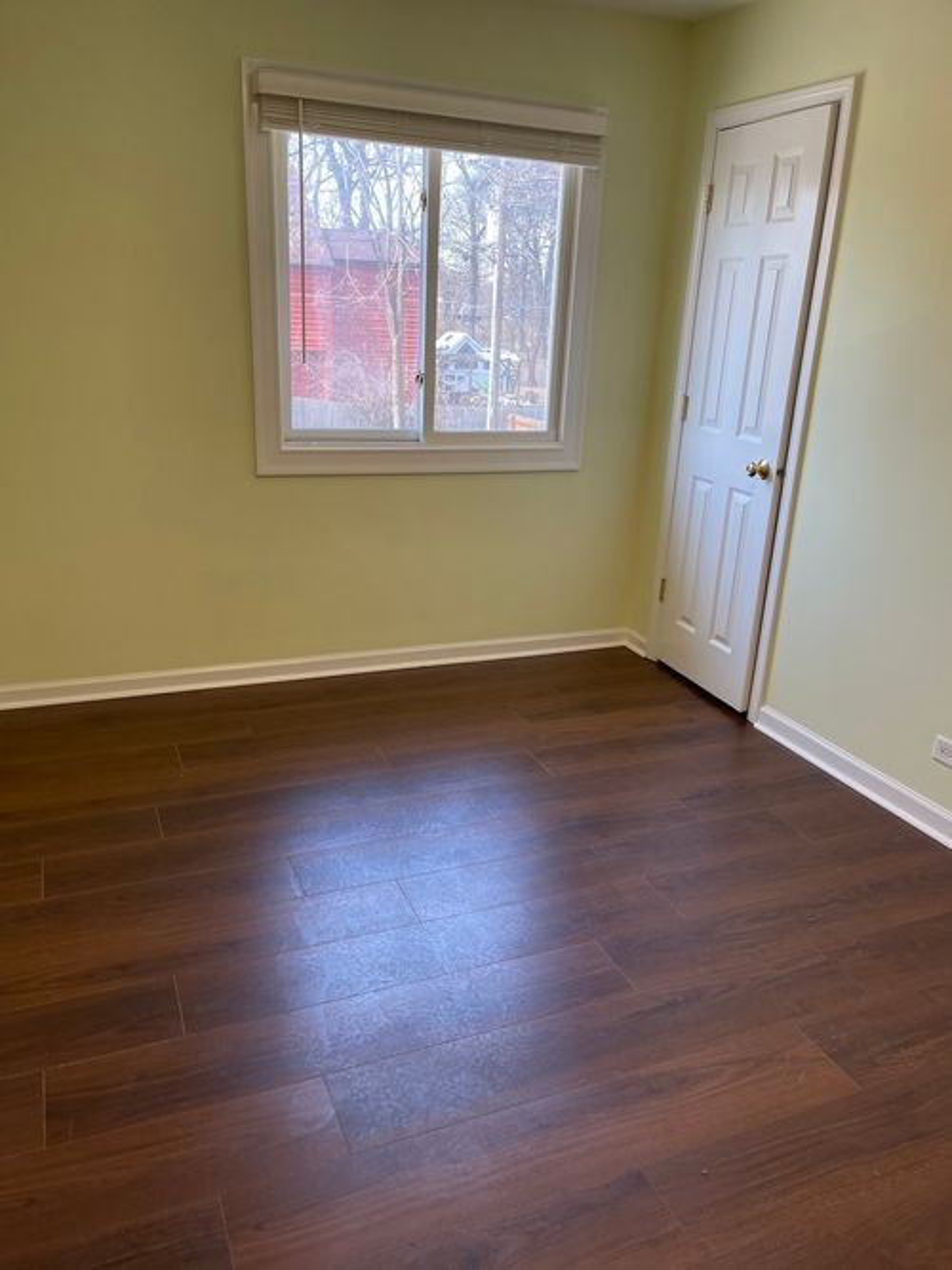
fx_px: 917
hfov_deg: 54.9
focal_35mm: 25
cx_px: 476
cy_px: 635
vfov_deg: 69.4
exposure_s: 1/120
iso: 80
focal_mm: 5.1
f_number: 1.6
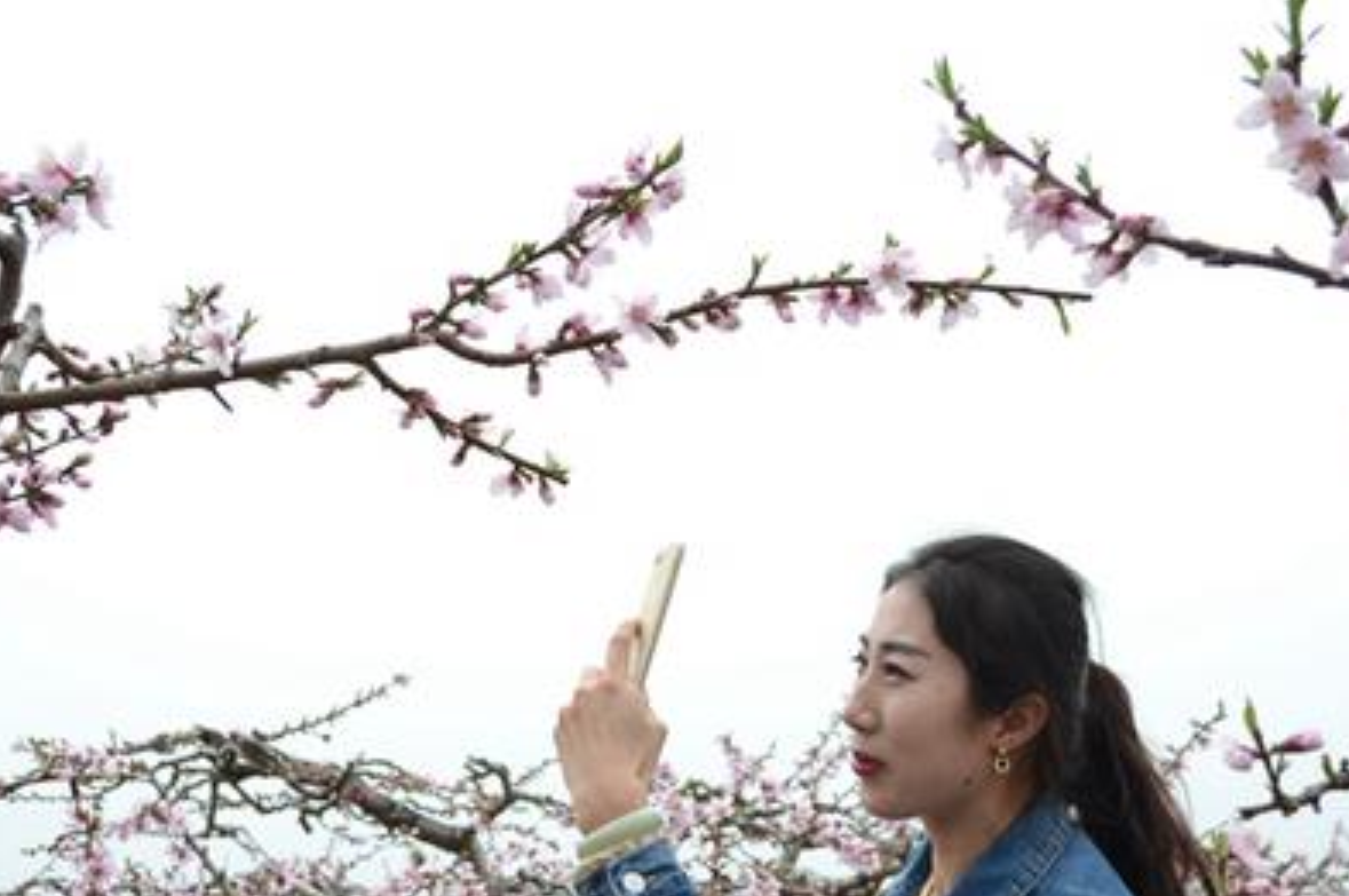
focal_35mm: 44
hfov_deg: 44.5
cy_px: 614
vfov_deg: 30.2
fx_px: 1647
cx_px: 680
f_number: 4
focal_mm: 18
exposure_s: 1/1600
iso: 400
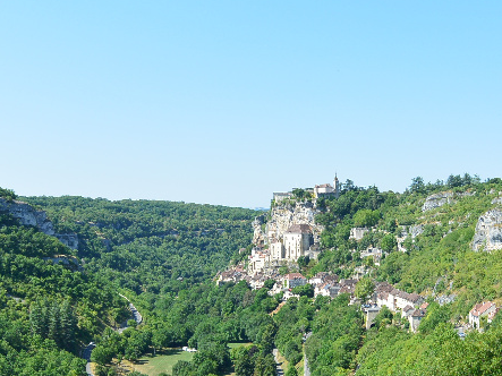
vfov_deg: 30.5
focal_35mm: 47
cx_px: 329
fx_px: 681
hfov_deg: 40.0
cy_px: 266
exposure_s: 1/400
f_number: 4.5
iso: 100
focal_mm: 11
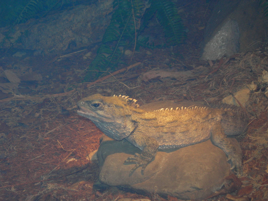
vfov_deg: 13.0
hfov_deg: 17.3
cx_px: 134
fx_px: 883
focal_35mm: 114
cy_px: 100
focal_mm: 23.4
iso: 162
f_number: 4.9
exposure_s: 1/60.1
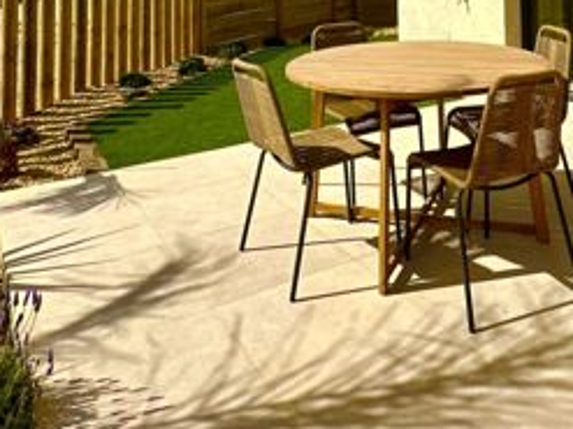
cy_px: -104
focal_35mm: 40
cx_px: 389
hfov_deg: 46.0
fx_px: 662
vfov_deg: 29.9
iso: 50
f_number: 2.2
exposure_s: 1/3040
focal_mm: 2.22
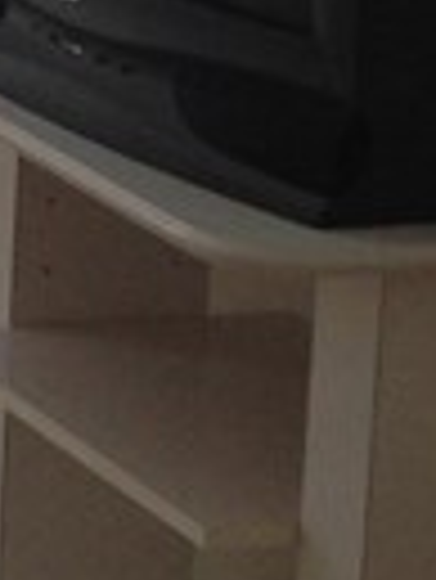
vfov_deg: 7.5
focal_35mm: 261
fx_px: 4376
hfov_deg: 4.9
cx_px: -1497
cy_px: -18
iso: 50
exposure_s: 1/20
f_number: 2.4
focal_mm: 4.12
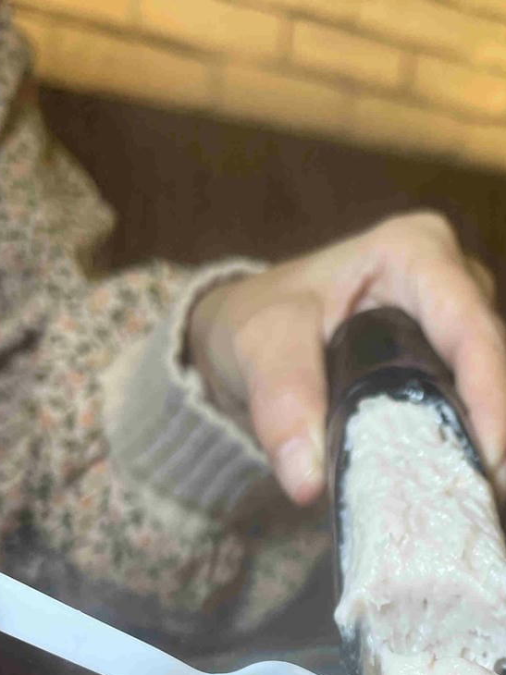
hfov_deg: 24.5
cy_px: 584
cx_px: 501
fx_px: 1112
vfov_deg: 32.4
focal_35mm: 57
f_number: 1.5
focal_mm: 5.7
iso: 50
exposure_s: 1/120
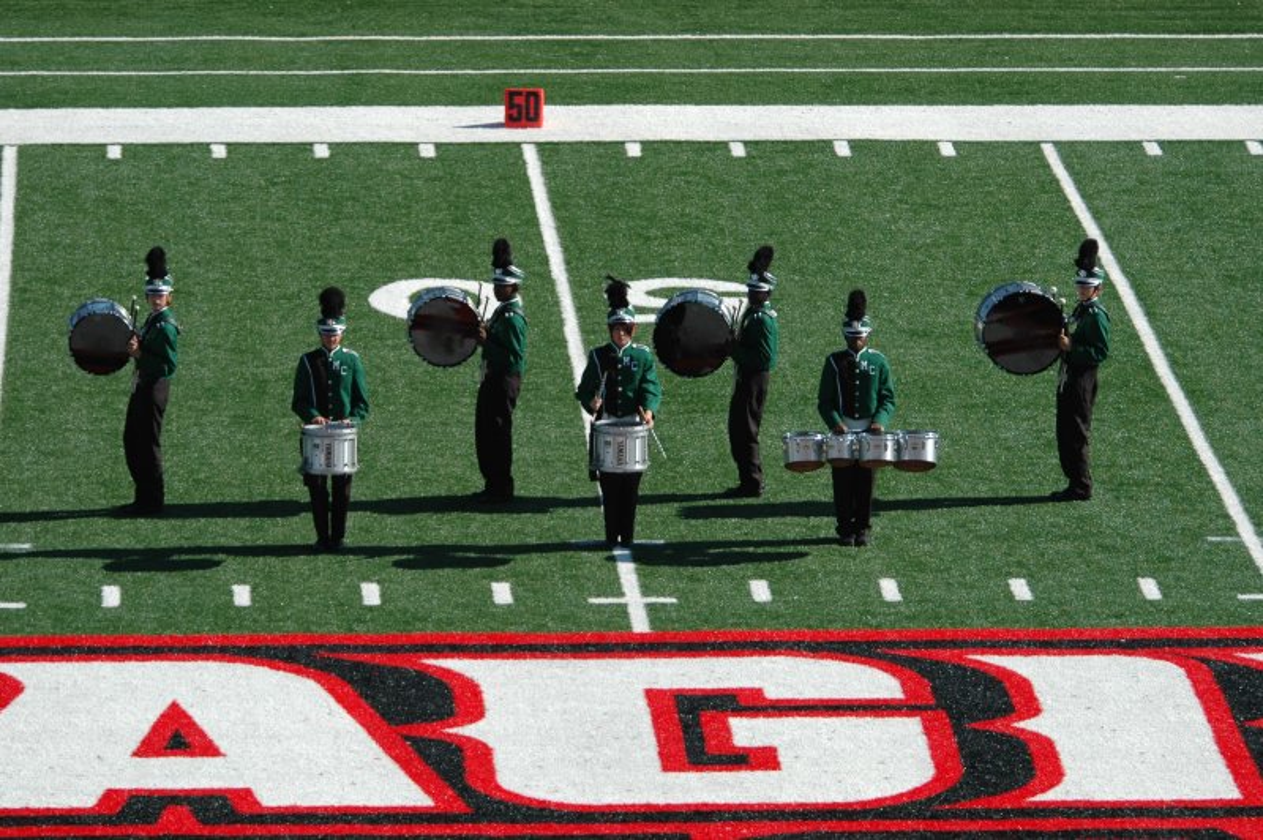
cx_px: 632
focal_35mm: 270
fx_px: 9464
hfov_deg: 7.6
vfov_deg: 5.1
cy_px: 420
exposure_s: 1/640
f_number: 6.3
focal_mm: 180
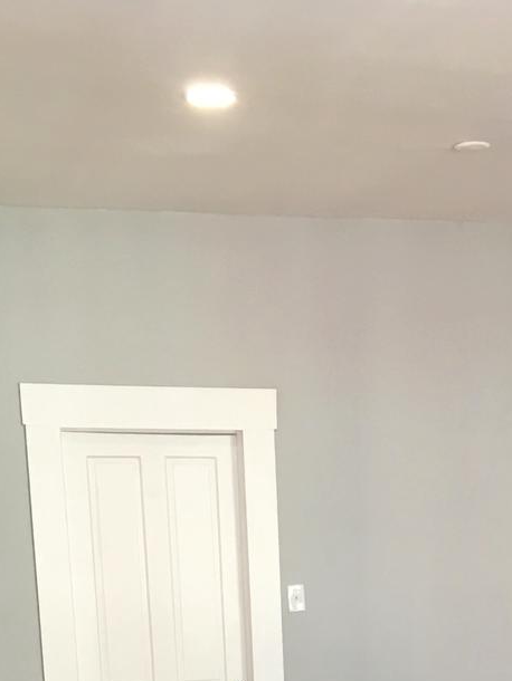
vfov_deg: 24.0
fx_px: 1439
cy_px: 840
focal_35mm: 73
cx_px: 426
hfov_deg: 19.9
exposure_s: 1/30
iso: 50
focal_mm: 4.15
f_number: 2.2
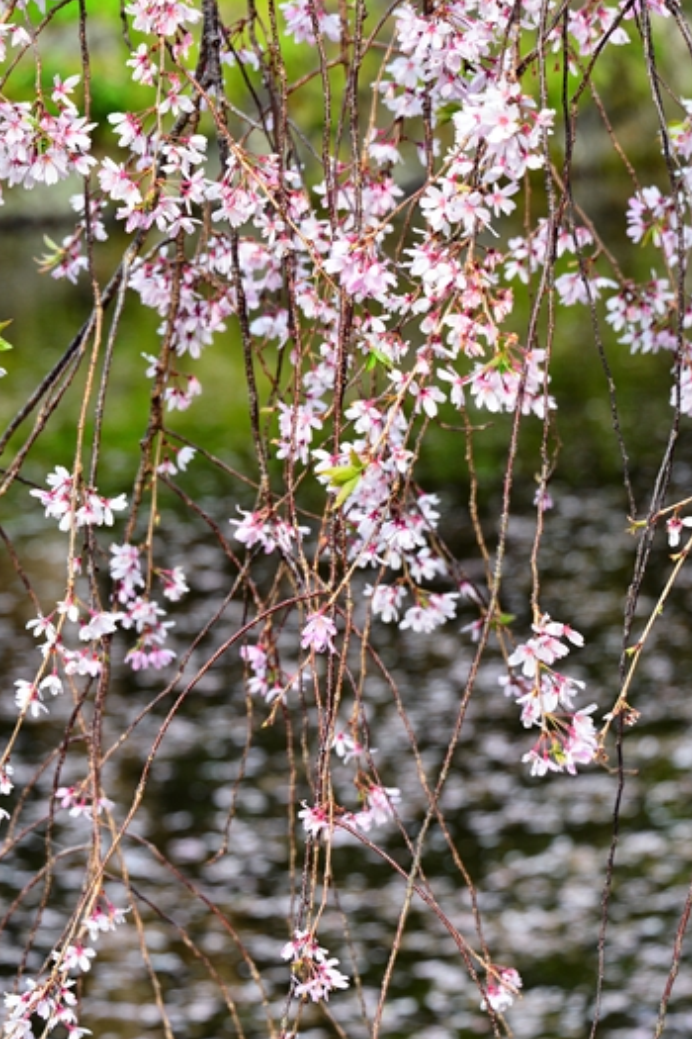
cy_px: 439
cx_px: 245
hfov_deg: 7.4
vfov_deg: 11.1
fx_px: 5363
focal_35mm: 186
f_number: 7.1
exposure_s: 1/320
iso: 400
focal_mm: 122
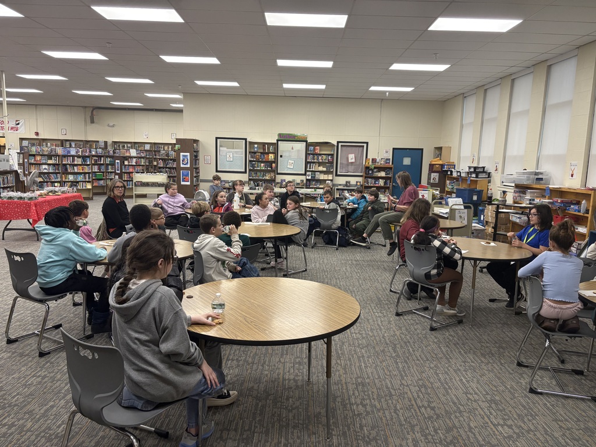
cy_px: 224
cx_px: 298
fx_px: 448
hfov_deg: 67.3
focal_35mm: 26
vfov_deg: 53.1
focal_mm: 5.96
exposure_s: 1/120
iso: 160
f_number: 1.6
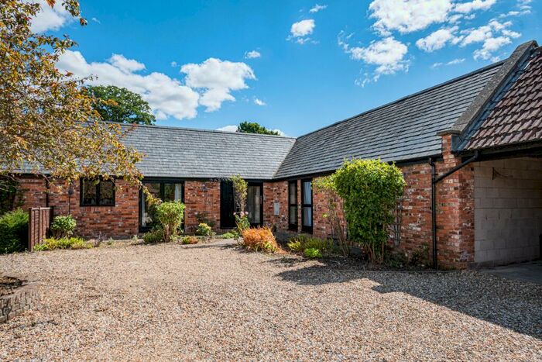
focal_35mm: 21
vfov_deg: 59.5
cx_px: 271
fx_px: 316
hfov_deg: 81.2
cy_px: 181
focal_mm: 14
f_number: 8
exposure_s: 1/640
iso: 200
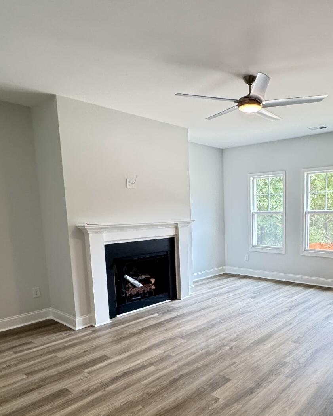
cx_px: 240
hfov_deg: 53.0
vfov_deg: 65.4
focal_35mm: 26
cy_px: 251
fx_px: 320
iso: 320
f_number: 2.2
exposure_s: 1/60
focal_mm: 2.22
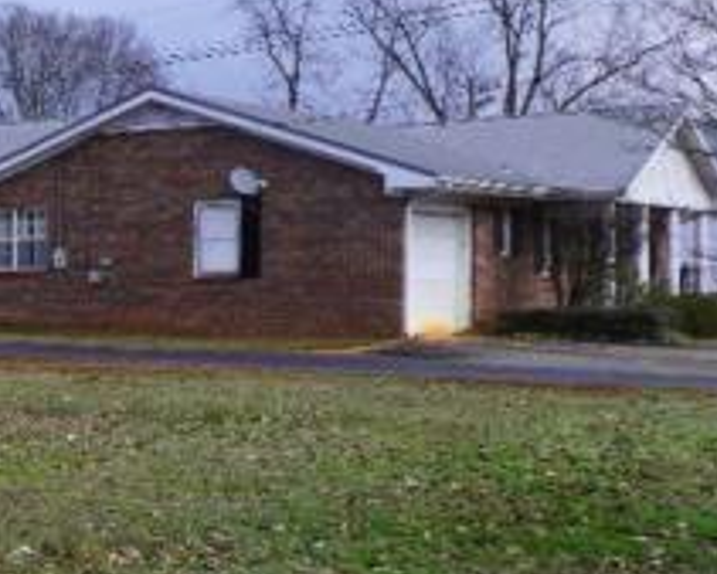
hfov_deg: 17.0
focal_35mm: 80
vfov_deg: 19.2
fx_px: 1698
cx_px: -744
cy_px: 333
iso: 100
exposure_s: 1/125
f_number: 8
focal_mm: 10
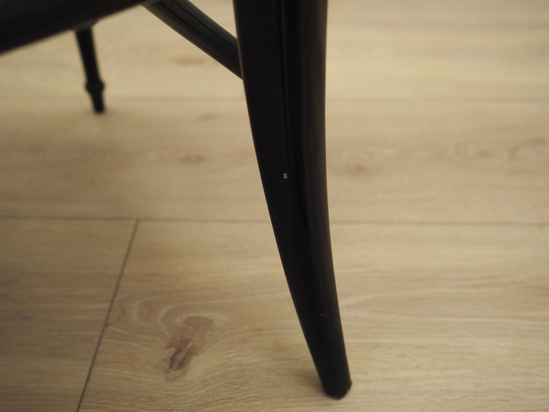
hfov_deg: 54.0
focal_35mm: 34
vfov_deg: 41.8
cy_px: 206
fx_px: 539
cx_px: 274
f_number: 2.5
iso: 320
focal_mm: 17
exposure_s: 1/50
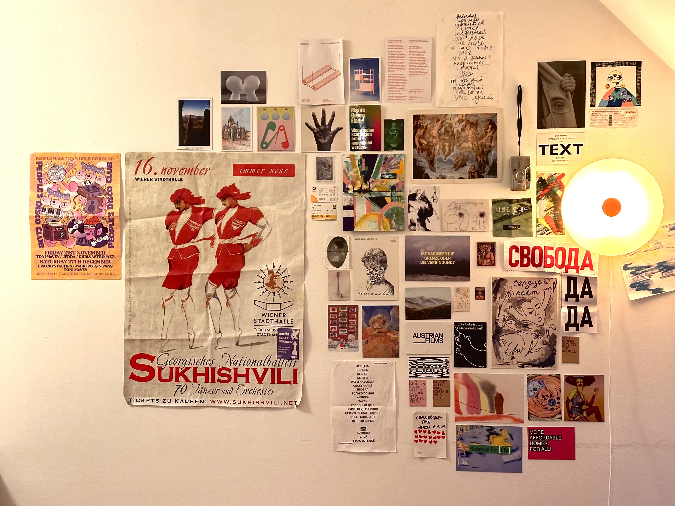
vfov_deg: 30.3
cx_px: 338
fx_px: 936
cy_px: 253
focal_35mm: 48
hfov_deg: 39.7
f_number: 1.78
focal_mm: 6.86
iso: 500
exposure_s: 1/33
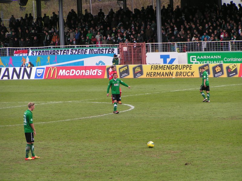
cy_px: 90
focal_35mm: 206
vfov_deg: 7.2
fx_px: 1440
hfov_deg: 9.6
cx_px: 121
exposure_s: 1/320
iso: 50
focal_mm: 31.5
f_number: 3.5
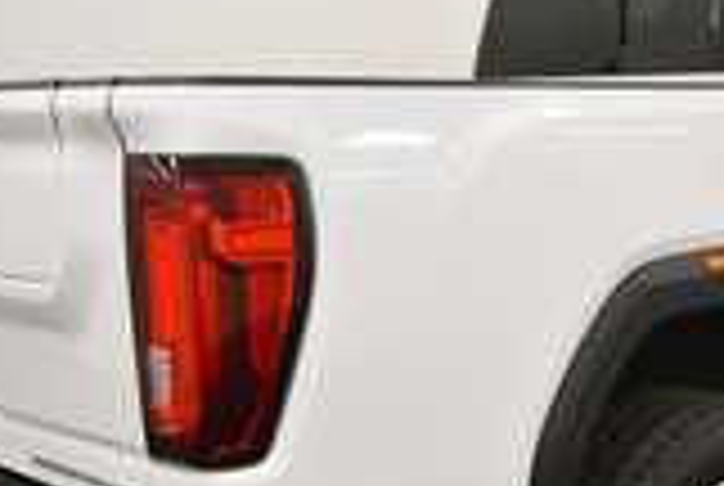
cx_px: 544
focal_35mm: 62
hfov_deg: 31.7
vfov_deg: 21.8
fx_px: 1249
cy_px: 358
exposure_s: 1/200
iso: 800
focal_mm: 17
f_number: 5.3
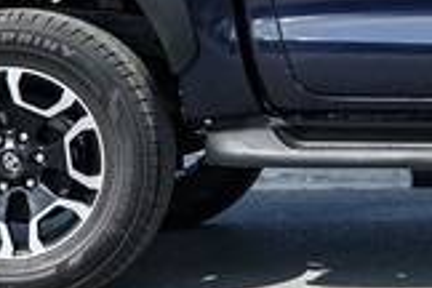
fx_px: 2256
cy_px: -84
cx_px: 541
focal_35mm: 188
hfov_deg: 10.7
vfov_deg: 7.2
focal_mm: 38
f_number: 9
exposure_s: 1/400
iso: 400
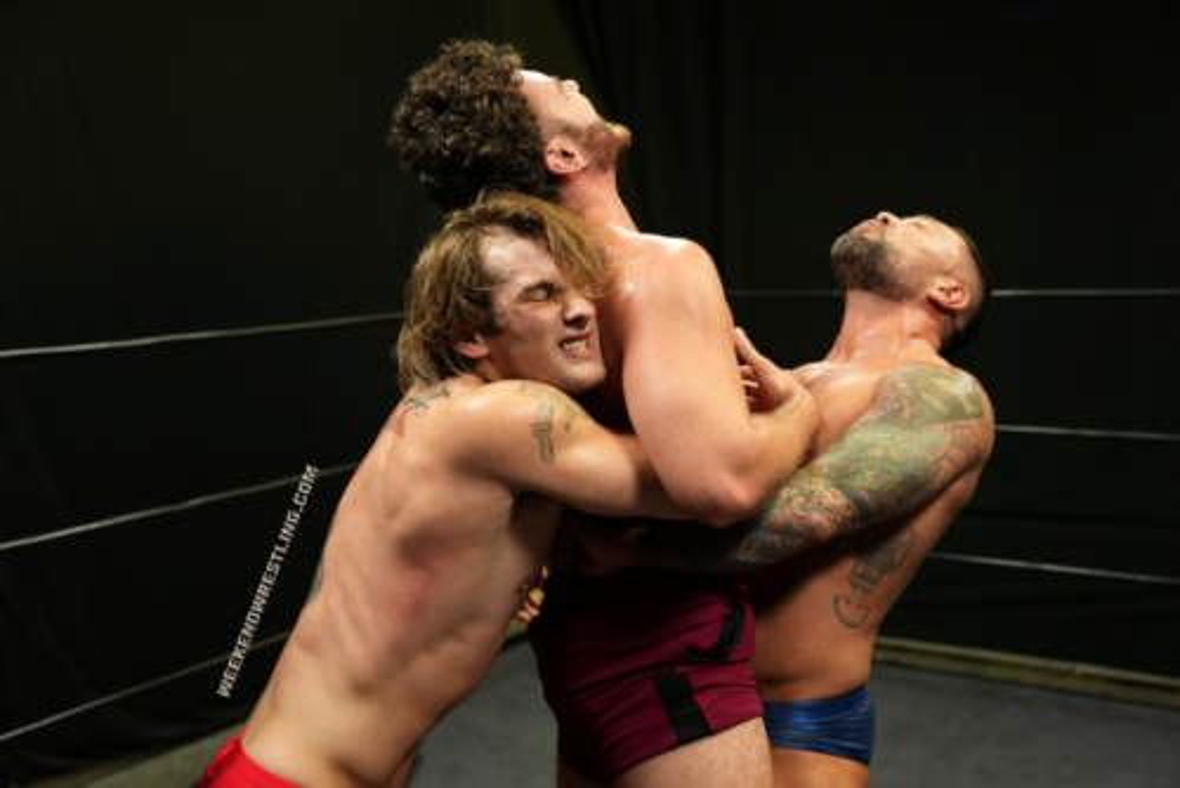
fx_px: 1312
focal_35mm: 40
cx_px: 590
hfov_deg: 48.4
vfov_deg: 33.4
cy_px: 394
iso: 3200
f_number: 2.8
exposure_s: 1/125
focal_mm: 40
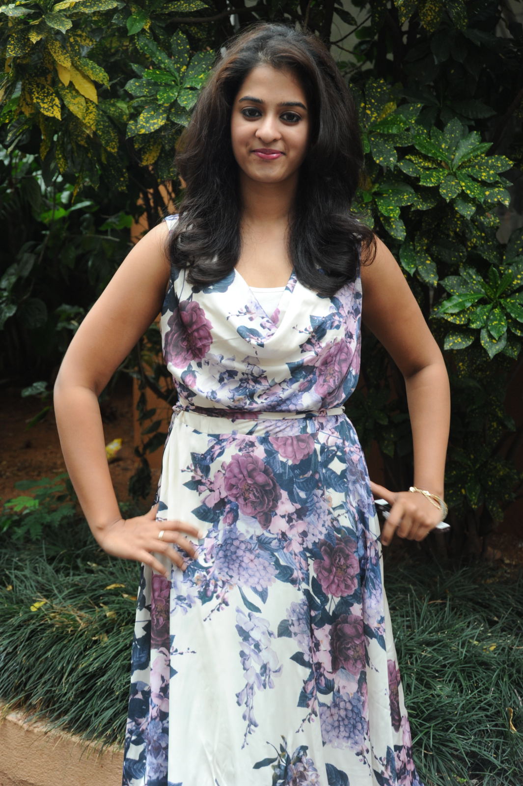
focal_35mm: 66
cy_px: 393
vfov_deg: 30.5
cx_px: 262
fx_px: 1440
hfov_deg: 20.6
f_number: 8
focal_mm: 66
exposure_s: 1/125
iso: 1250
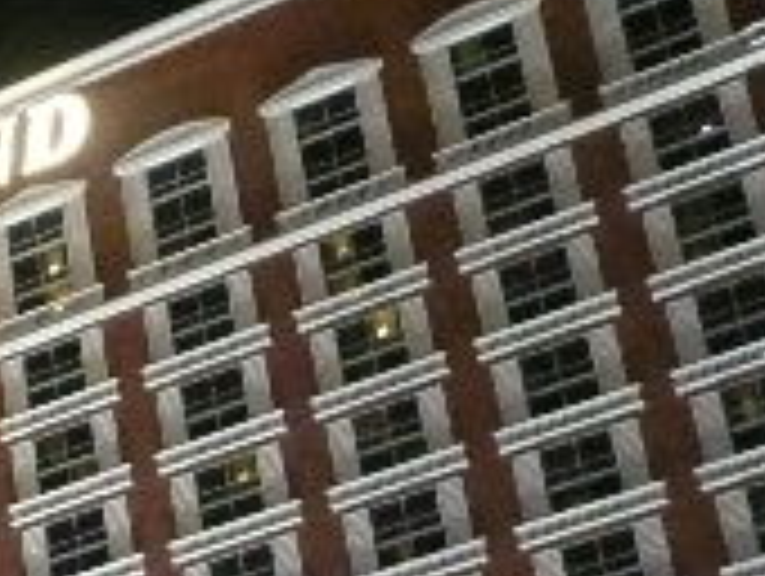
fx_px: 2877
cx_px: -468
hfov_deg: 14.0
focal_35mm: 130
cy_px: 776
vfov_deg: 11.1
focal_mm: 4.9
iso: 800
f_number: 3.4
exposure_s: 1/13
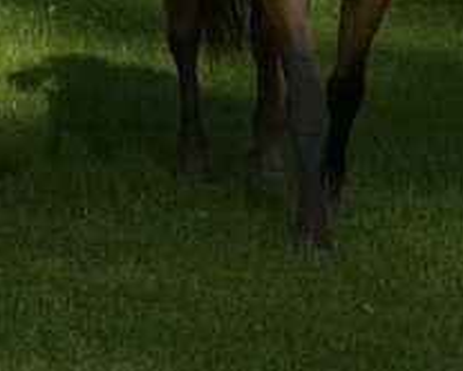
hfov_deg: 4.6
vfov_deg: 3.7
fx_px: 5569
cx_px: -897
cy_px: -675
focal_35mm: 406
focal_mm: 56
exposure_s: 1/320
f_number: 13
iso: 400
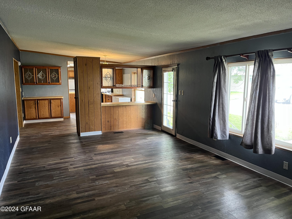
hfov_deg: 67.3
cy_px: 110
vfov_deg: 53.1
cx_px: 146
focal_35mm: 26
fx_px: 219
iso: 400
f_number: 1.6
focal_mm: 5.1
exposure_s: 1/60
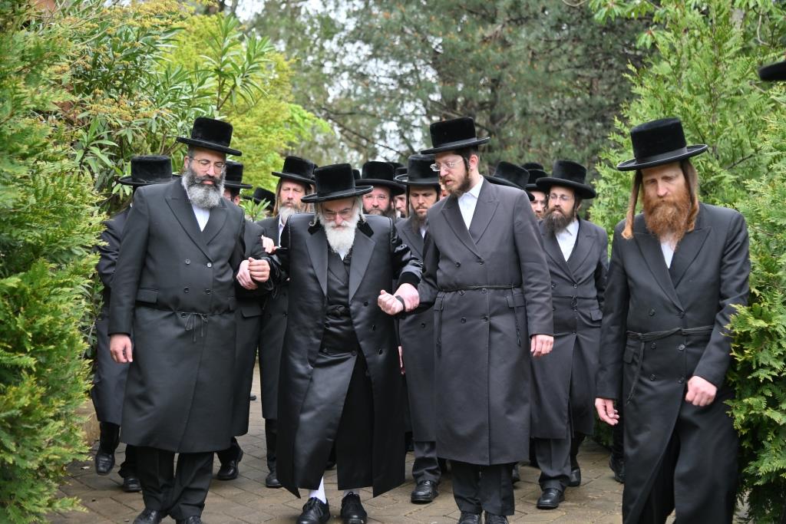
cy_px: 262
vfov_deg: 24.6
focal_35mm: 55
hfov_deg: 36.2
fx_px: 1201
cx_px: 393
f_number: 4
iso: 80
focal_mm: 55
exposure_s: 1/250
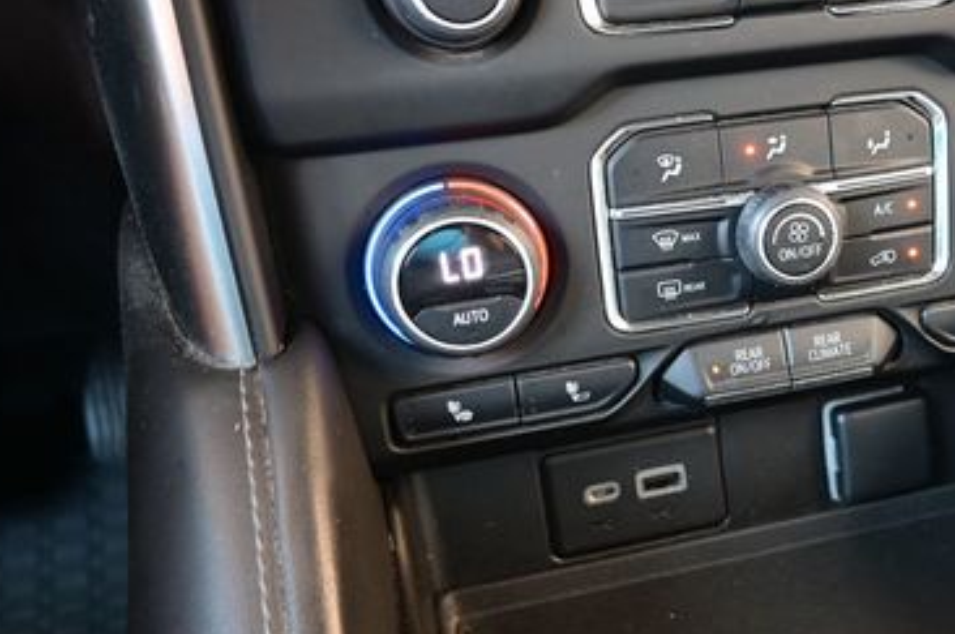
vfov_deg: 31.8
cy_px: 324
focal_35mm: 42
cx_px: 712
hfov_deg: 44.9
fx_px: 1113
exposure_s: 1/25
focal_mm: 16
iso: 1250
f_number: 3.5
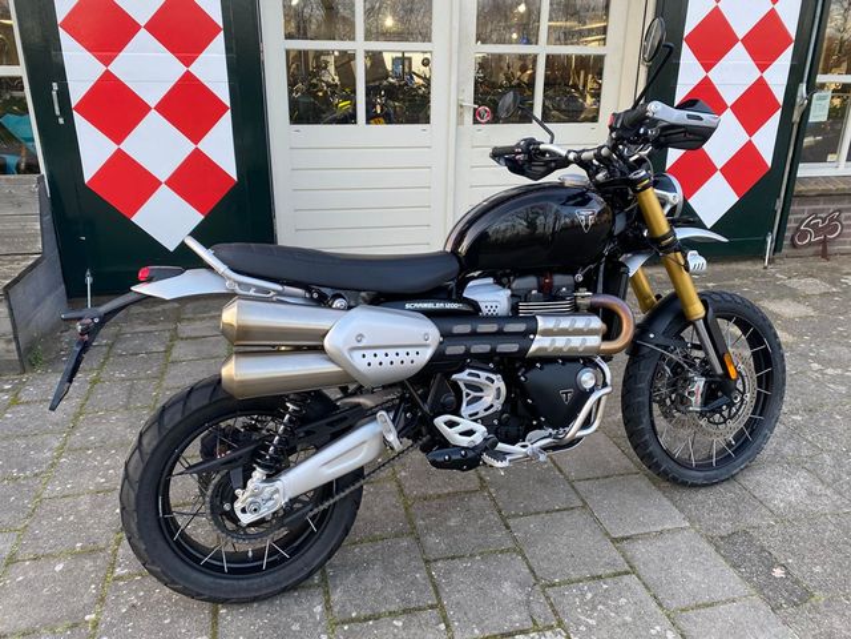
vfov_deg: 53.1
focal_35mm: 26
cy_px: 320
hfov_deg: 67.3
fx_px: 639
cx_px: 426
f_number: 1.8
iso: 125
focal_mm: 4.25
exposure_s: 1/121
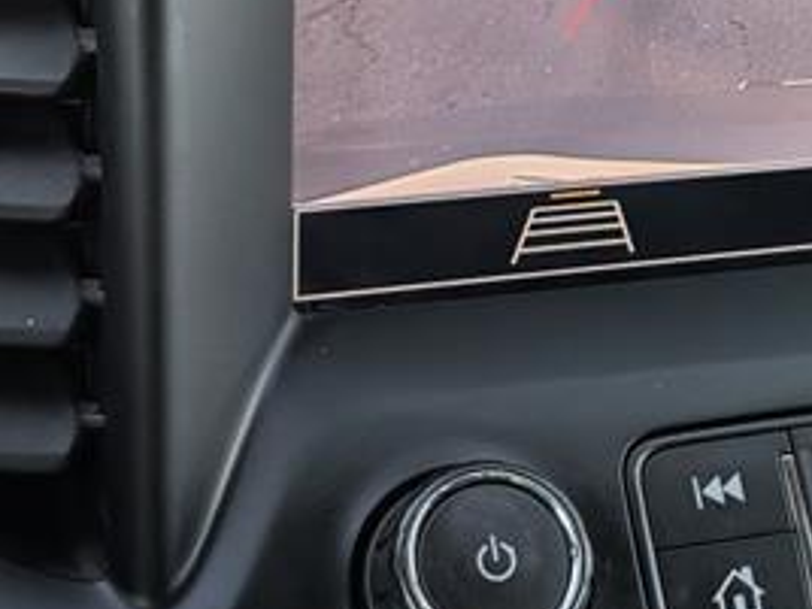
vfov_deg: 12.6
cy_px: 73
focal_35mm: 117
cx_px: 773
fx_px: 2745
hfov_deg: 16.5
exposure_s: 1/1429
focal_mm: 6.9
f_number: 1.68
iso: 536
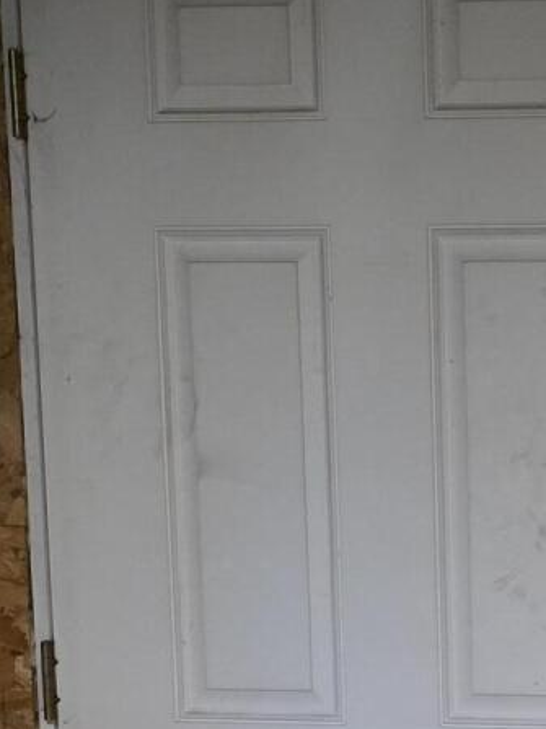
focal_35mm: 103
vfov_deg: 18.6
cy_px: 737
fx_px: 2167
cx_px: 725
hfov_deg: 13.8
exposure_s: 1/120
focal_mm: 6.3
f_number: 1.7
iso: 2000
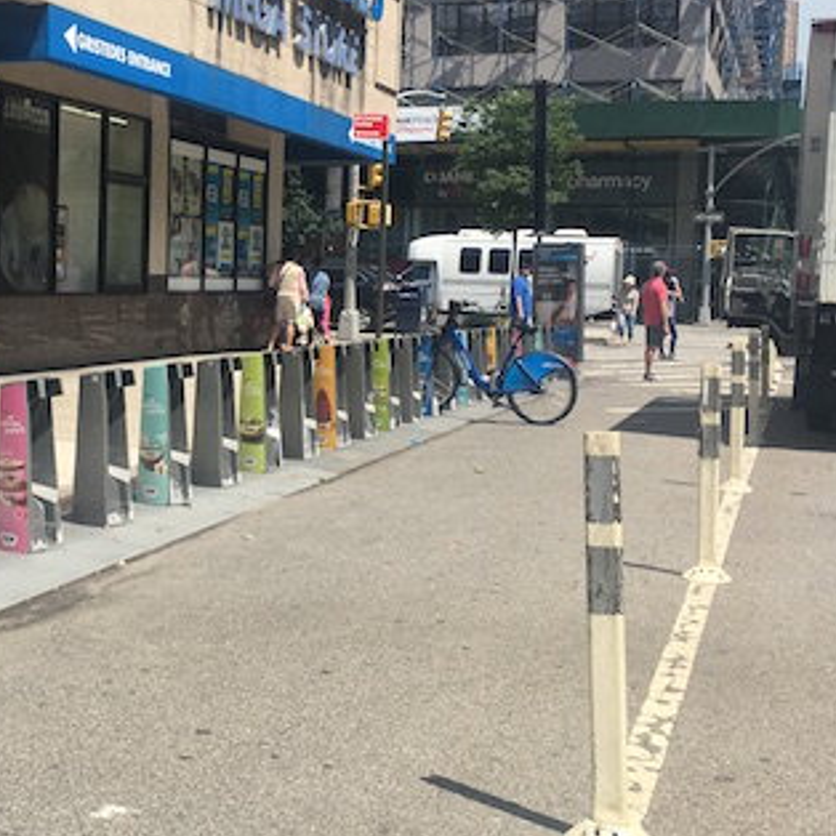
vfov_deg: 34.6
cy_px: 349
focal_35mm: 49
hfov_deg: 34.0
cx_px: 208
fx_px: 1339
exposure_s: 1/1241
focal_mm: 4.15
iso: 25
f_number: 2.2
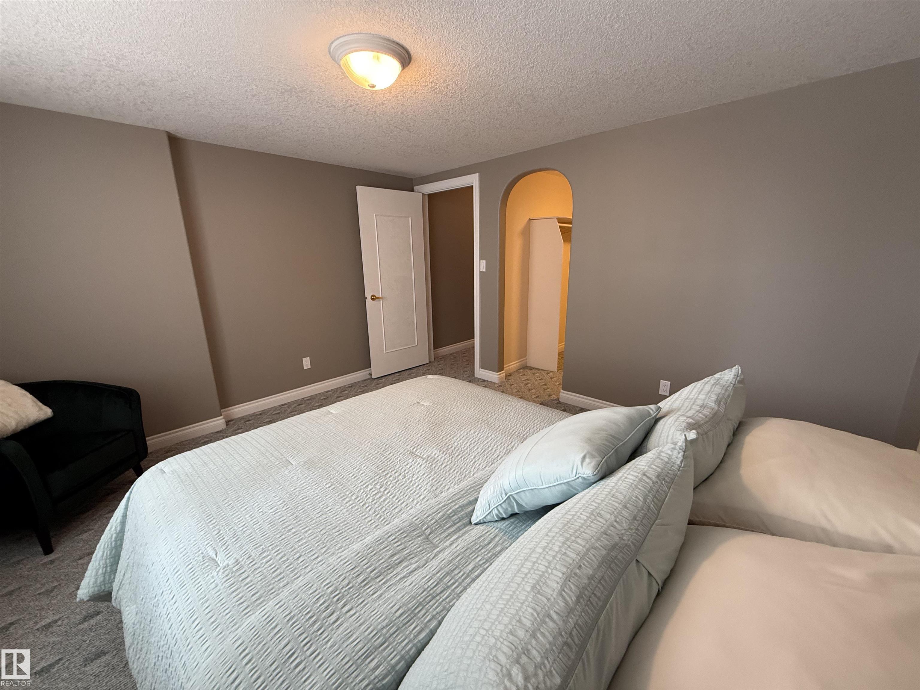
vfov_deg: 85.7
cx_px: 460
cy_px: 345
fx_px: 372
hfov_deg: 102.1
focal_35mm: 14
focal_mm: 2.22
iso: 250
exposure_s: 1/60
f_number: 2.2
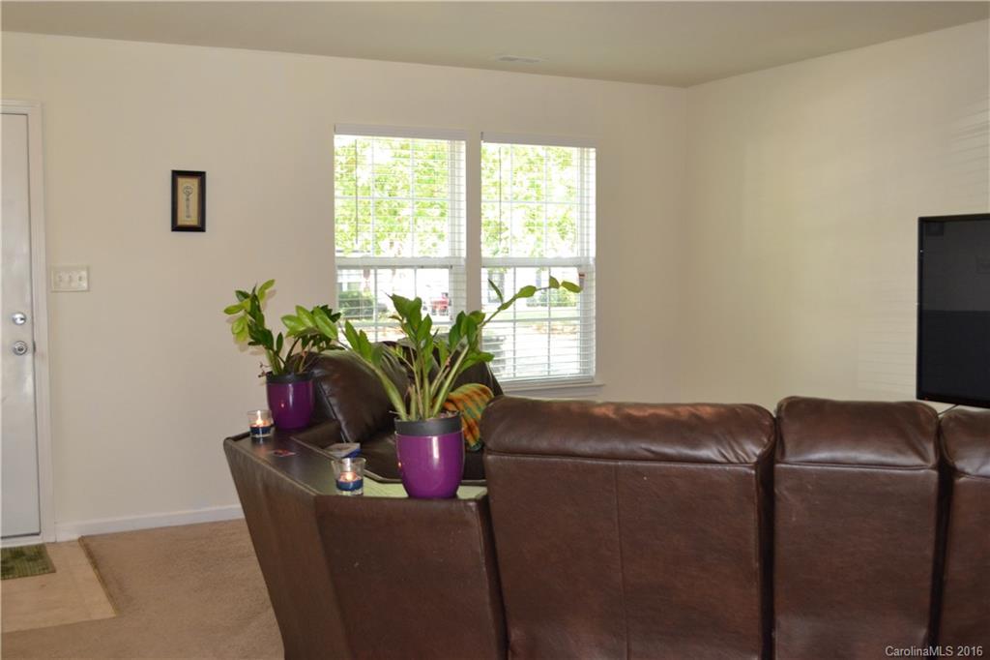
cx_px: 495
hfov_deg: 53.1
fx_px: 990
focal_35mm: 36
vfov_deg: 36.8
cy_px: 330
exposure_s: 1/60
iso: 720
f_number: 4
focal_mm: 24
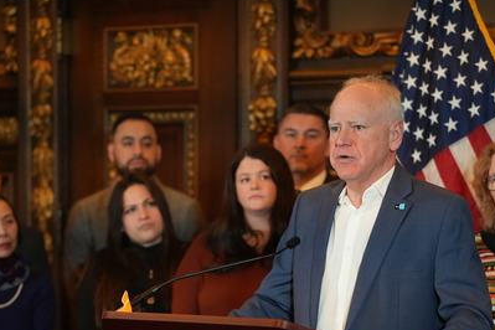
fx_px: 1982
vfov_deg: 9.5
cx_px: 262
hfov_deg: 14.2
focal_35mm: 144
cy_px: 223
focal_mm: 102.8
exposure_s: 1/200
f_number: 2.8
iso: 5000
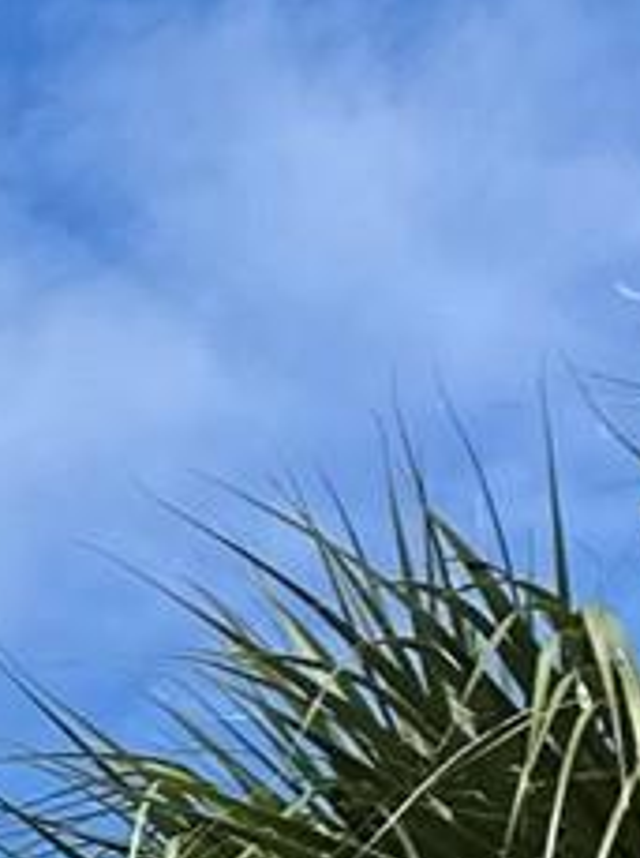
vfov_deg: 10.0
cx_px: -2058
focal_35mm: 168
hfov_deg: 6.6
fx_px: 4153
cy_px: 2177
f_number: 1.78
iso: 80
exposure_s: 1/5848
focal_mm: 6.86
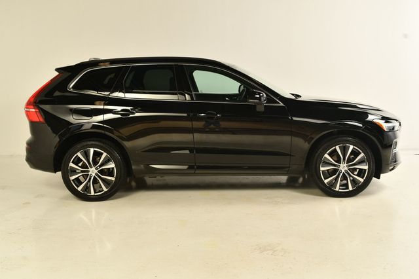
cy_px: 140
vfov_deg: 34.2
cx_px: 210
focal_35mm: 39
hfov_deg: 49.6
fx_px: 454
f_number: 9
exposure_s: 1/160
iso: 100
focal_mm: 26
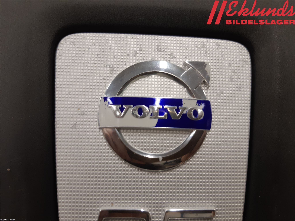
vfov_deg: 53.1
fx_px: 222
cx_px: 148
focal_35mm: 26
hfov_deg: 67.3
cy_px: 110
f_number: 1.7
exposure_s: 1/50
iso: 64
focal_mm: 3.93
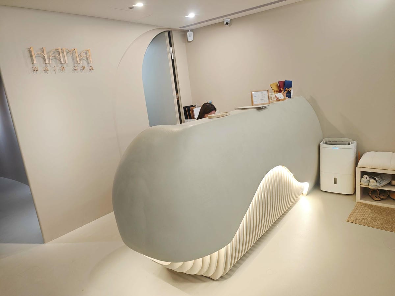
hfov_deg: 73.9
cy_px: 148
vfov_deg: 58.9
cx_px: 198
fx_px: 262
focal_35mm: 23
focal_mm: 8.72
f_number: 2
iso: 250
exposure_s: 1/60
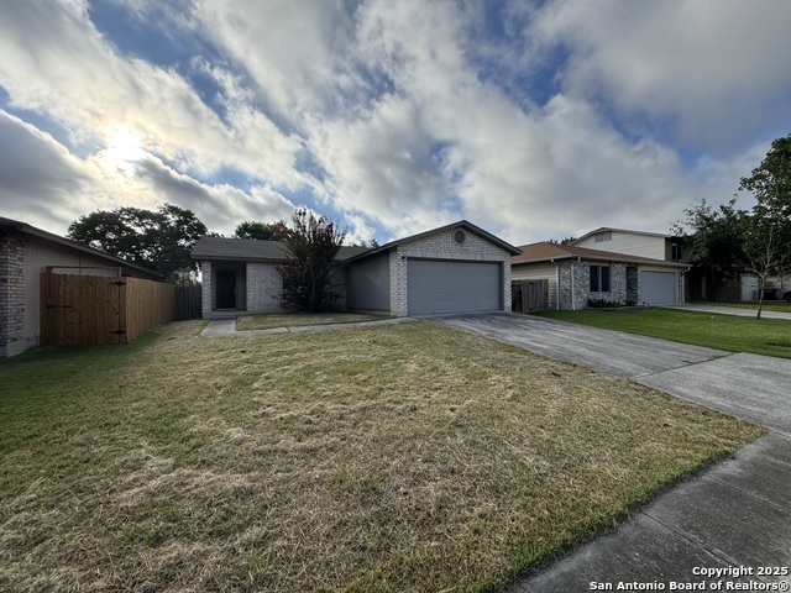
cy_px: 296
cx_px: 396
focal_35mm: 14
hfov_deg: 102.1
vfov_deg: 85.7
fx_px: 320
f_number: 2.2
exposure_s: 1/2342
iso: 50
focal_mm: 2.22
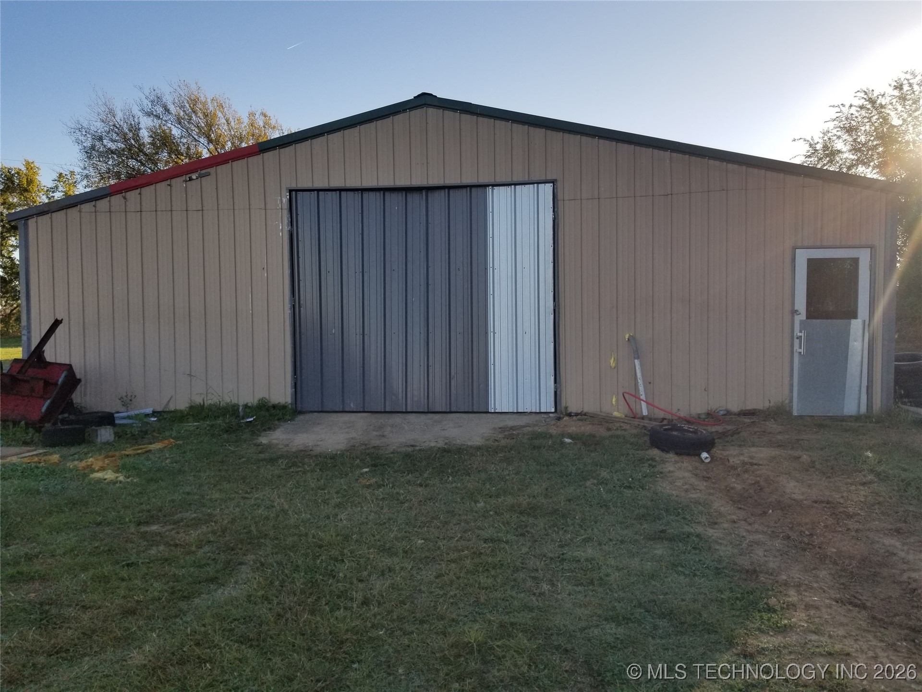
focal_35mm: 26
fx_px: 693
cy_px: 346
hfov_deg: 67.3
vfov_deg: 53.1
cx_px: 461
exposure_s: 1/1689
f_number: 1.7
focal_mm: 4.25
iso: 50
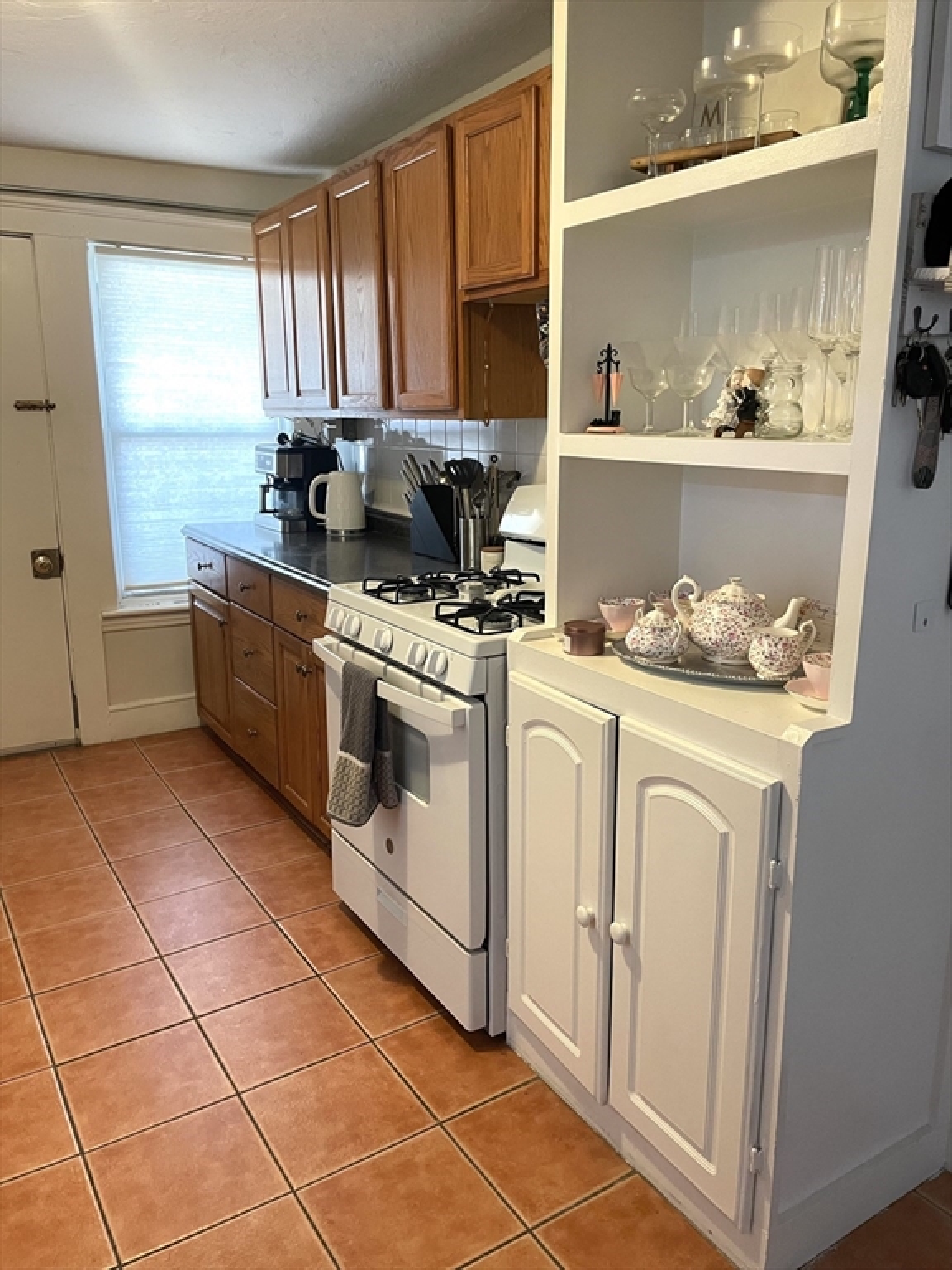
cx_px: 476
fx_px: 953
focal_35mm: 26
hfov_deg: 53.1
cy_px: 635
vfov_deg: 67.3
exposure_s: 1/60
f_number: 1.6
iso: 400
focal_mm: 4.2
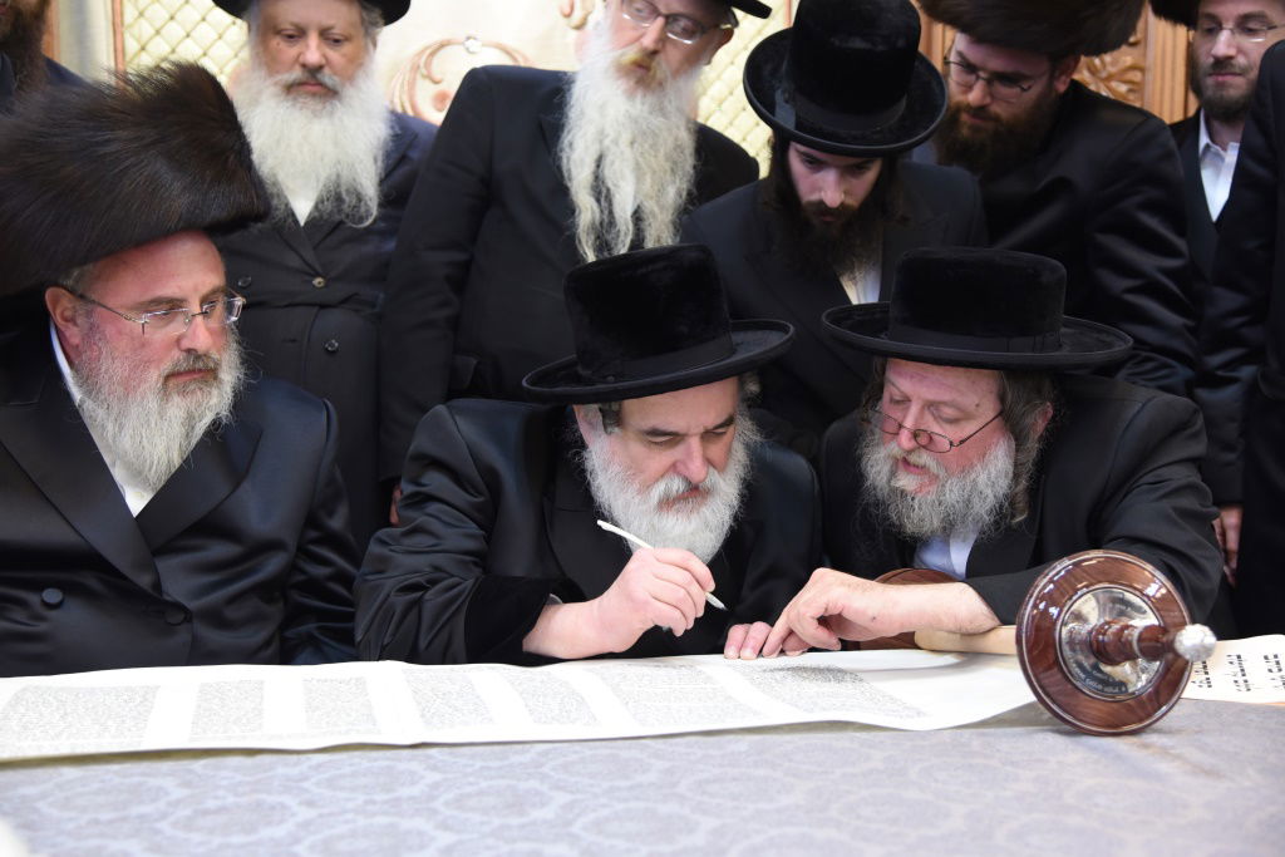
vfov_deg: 27.0
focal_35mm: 50
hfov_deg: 39.6
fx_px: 1785
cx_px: 642
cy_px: 428
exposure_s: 1/100
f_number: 4.5
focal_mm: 50
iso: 2000
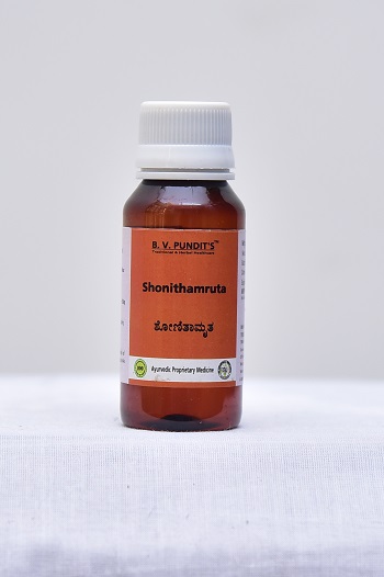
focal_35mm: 75
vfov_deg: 27.0
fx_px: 1201
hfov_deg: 18.2
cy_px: 288
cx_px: 192
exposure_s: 1/125
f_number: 4
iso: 1250
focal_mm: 75
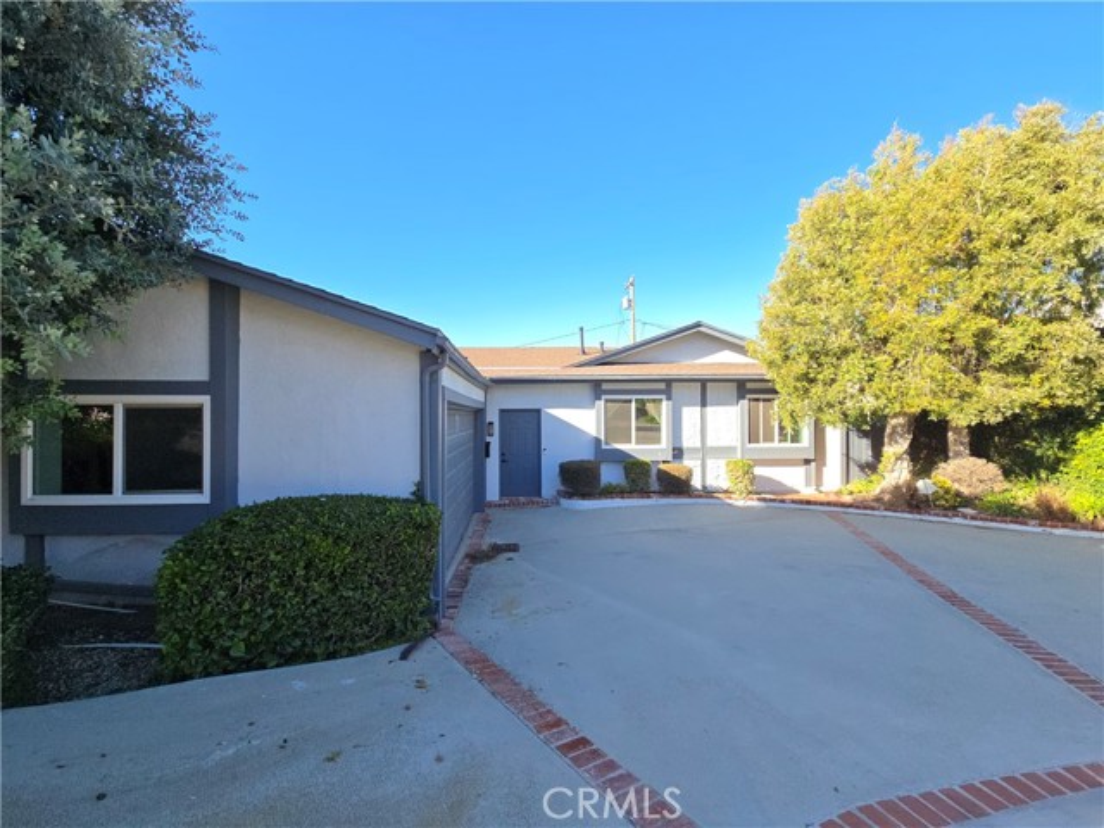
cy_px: 414
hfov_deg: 106.2
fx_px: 415
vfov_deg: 89.9
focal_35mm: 13
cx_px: 552
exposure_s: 1/604
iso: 50
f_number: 2.2
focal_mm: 2.2
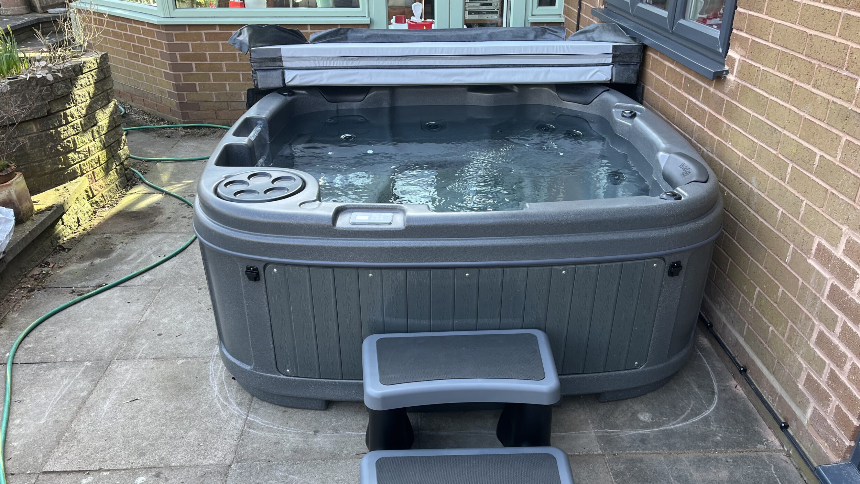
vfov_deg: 40.1
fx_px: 661
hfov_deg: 66.1
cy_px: 279
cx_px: 437
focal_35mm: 29
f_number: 1.6
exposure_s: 1/122
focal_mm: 5.1
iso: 40
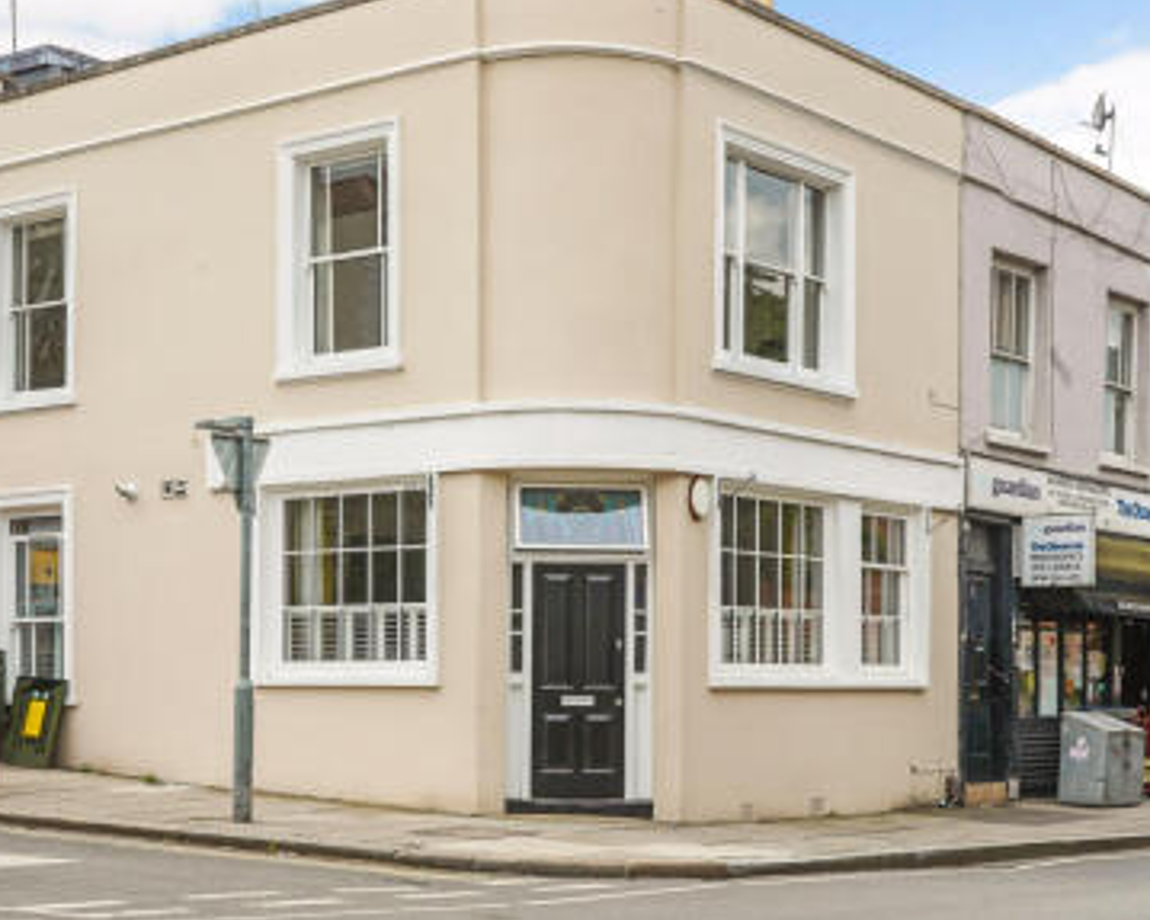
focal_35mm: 56
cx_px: 567
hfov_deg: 33.6
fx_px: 1905
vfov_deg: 27.1
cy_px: 418
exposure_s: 1/250
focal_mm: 45
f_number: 11
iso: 200
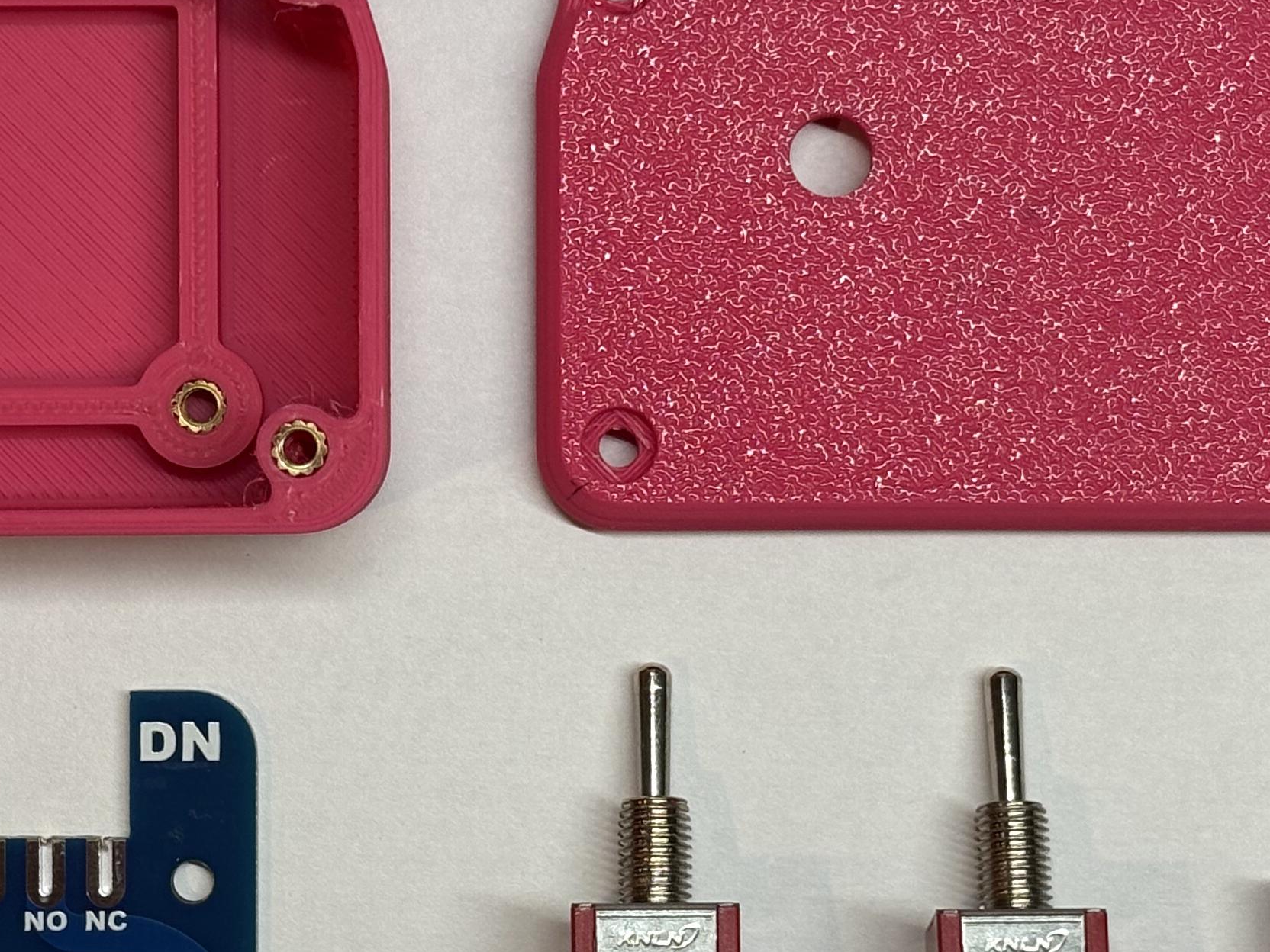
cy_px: 534
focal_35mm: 126
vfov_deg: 11.8
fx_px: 4623
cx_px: 452
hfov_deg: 15.6
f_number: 1.6
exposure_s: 1/100
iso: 40
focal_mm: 5.96
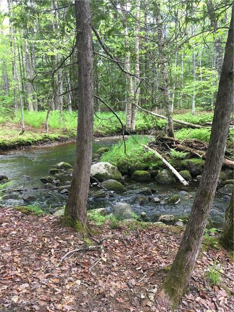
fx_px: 261
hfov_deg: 48.2
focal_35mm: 29
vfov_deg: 61.7
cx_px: 117
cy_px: 156
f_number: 2.2
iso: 50
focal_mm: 4.15
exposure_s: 1/30
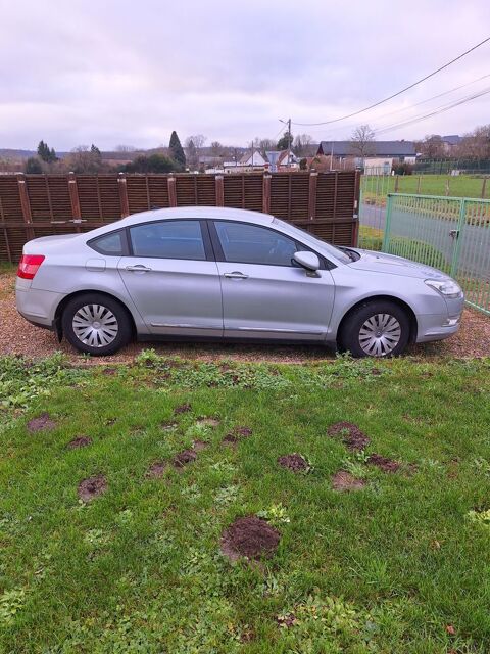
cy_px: 327
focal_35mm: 23
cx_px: 245
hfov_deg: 58.9
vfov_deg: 73.9
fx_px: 434
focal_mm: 5.54
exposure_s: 1/191
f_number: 1.8
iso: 40
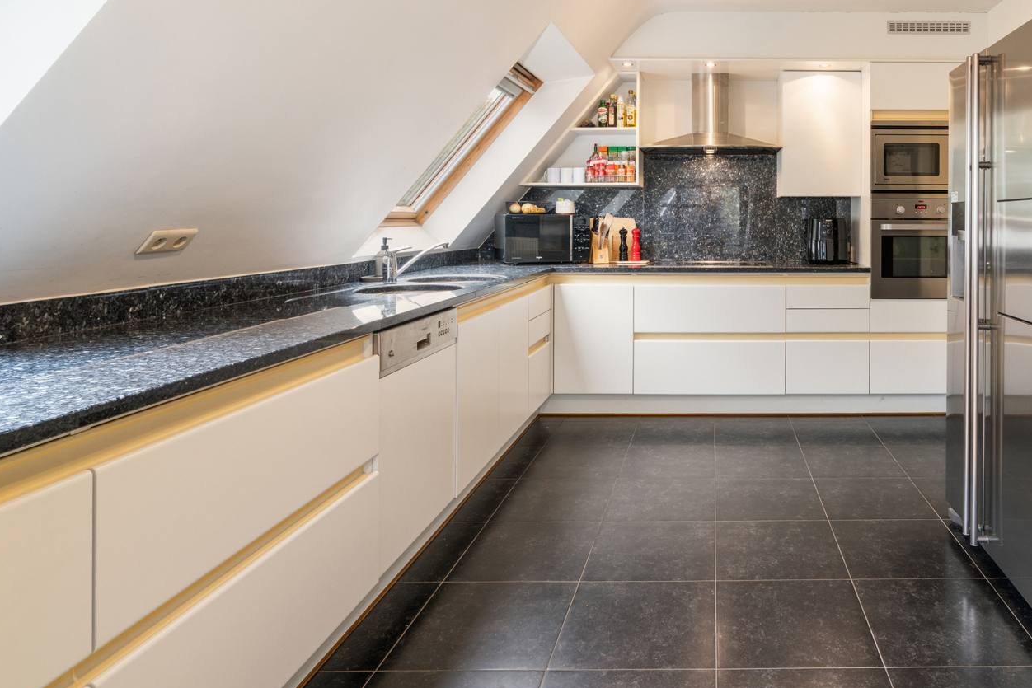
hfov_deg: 72.7
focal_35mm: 23
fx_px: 659
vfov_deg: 54.5
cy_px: 257
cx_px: 724
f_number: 11
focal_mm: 16
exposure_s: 1/2.5
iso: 250
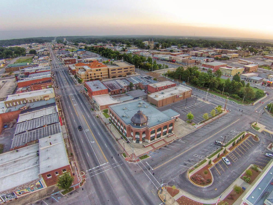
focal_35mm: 28
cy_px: 102
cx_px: 136
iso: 114
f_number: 2.8
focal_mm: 5
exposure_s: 1/59.9
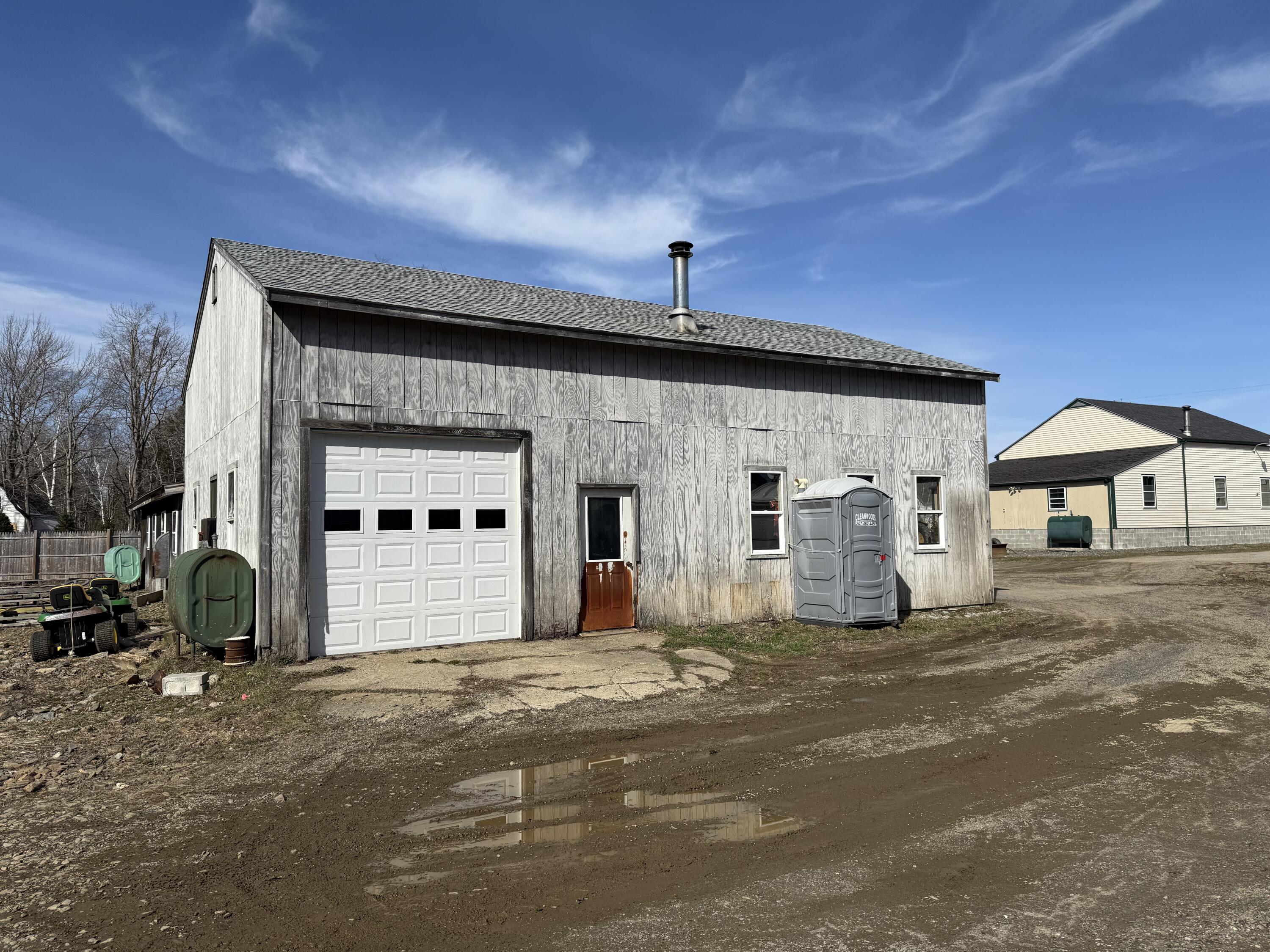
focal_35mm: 24
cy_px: 476
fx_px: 881
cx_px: 635
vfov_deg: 56.8
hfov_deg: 71.6
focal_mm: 6.76
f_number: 1.78
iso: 80
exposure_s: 1/7353
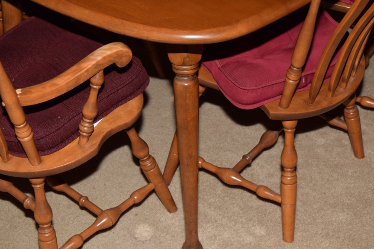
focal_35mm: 66
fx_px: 686
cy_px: 139
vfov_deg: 20.6
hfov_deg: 30.5
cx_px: 181
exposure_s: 1/100
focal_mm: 38
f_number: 5.6
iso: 100
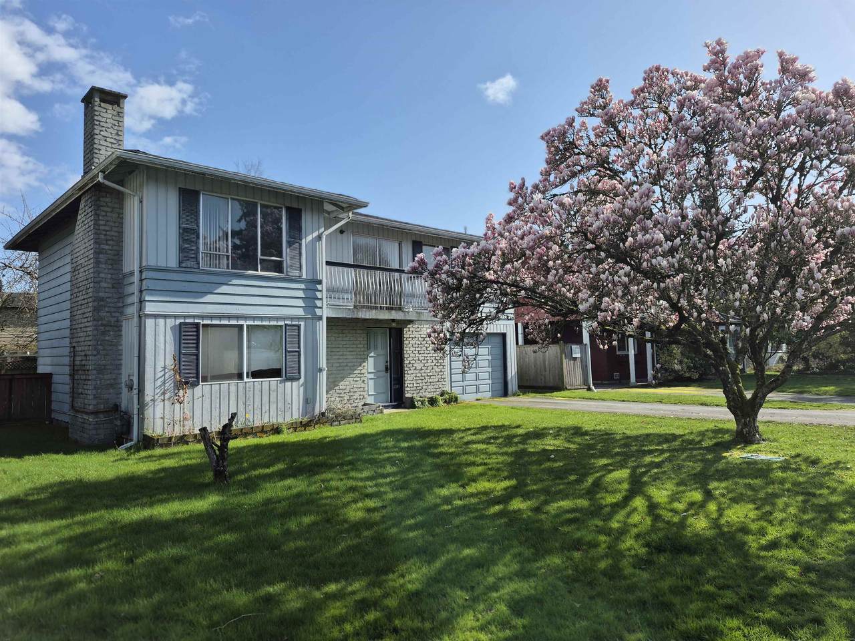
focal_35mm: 23
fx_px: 568
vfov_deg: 58.9
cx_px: 428
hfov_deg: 73.9
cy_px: 320
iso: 25
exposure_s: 1/1676
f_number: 1.8
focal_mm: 5.4
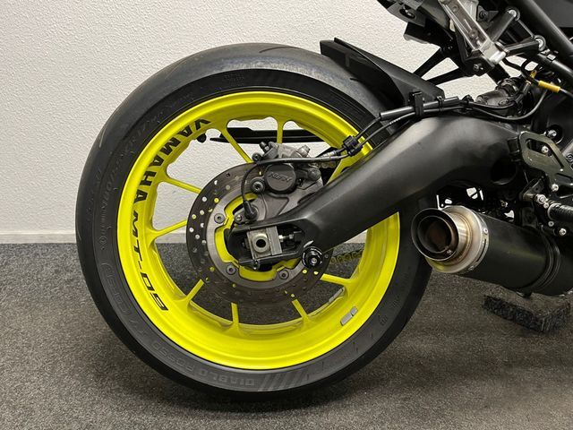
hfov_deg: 67.3
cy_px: 215
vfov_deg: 53.1
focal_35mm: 26
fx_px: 430
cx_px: 286
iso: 200
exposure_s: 1/50
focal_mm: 5.1
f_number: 1.6
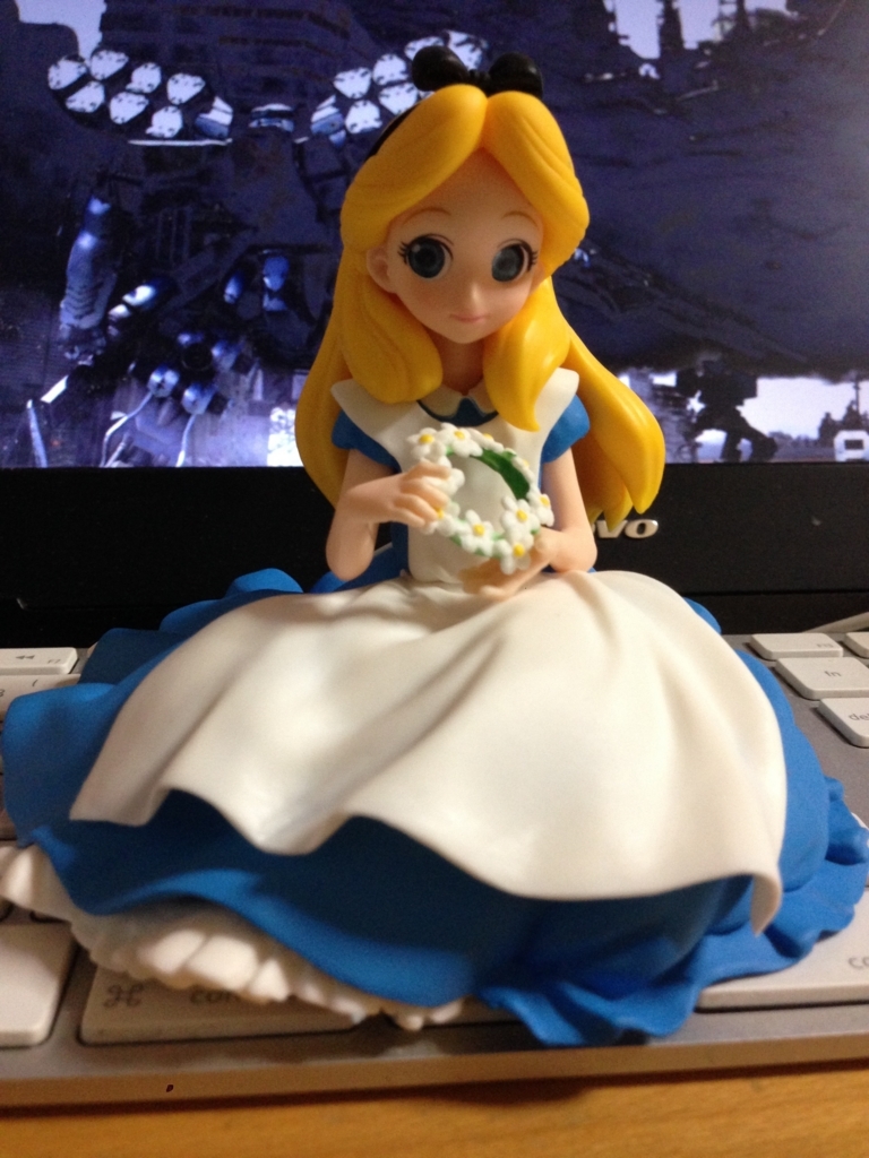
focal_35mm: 33
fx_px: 1105
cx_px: 434
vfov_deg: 55.4
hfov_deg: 42.9
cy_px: 579
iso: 250
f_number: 2.4
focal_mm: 4.12
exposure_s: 1/20
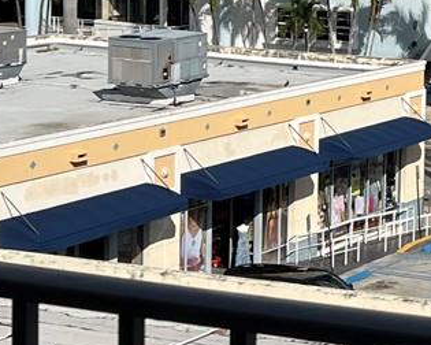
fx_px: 1646
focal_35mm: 129
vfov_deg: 11.8
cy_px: 3
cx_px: 658
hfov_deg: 13.9
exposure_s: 1/10309
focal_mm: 5.7
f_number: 1.5
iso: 50
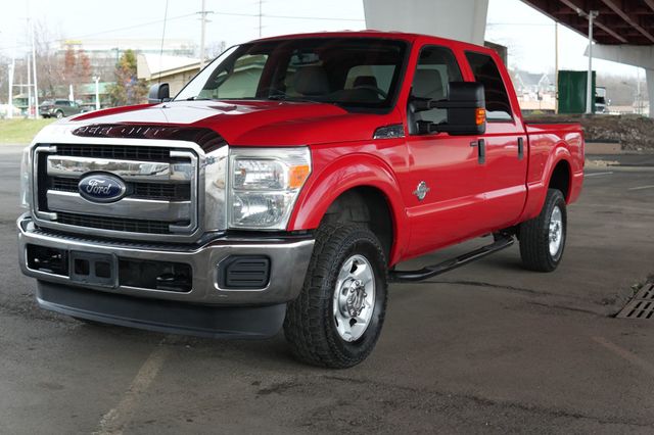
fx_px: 817
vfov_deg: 29.8
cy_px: 218
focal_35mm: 45
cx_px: 327
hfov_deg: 43.6
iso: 400
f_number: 4
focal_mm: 30
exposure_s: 1/60
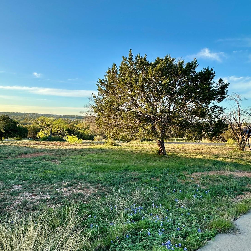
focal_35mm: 23
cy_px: 135
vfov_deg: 67.2
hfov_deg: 65.9
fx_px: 189
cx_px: 89
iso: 40
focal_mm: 2.22
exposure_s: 1/430
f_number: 2.2
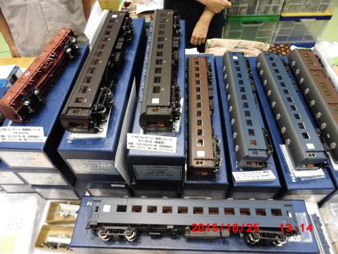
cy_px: 127
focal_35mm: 25
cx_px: 169
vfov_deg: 54.9
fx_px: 244
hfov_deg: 69.4
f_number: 3
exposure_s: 1/80
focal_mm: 4.5
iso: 800
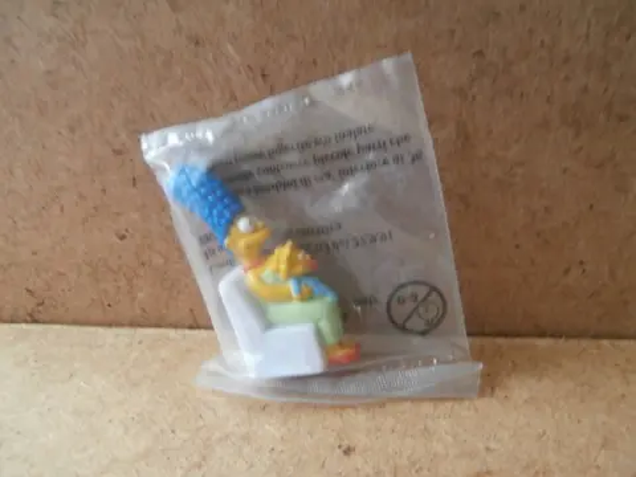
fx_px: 441
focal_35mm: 24
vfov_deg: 56.8
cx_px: 318
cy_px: 238
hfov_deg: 71.6
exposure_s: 1/8
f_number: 3
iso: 200
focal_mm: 4.2
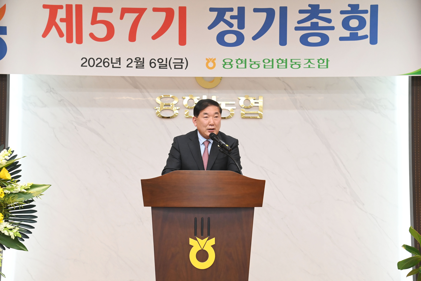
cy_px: 140
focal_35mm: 62
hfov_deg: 32.4
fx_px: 725
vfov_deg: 21.9
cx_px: 210
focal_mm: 62
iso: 3200
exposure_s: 1/250
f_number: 6.3
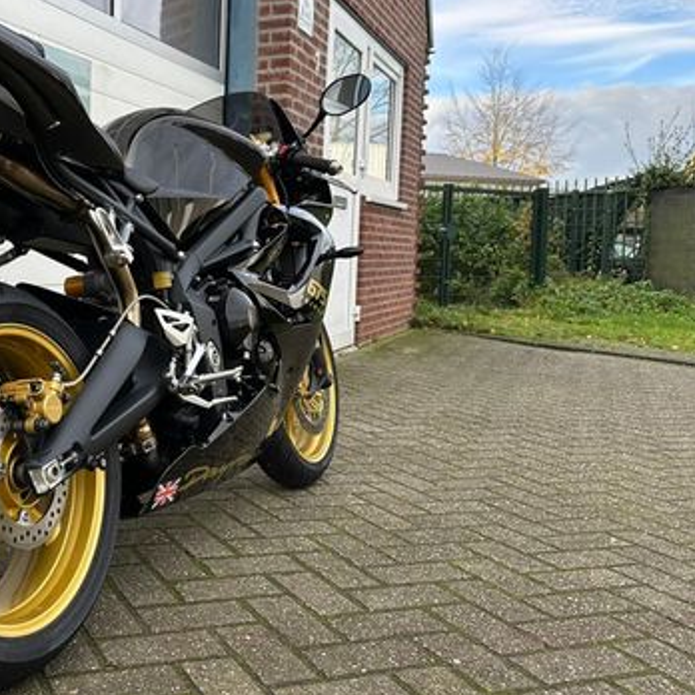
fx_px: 886
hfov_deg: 40.5
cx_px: 108
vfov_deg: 42.8
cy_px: 304
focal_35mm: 39
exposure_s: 1/680
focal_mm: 6.86
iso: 80
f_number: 1.78
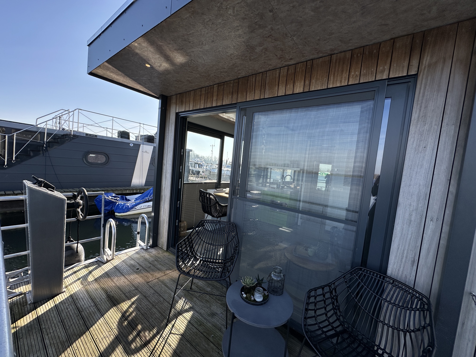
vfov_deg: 85.7
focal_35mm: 14
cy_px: 178
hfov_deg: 102.1
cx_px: 238
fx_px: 193
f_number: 2.2
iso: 40
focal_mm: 2.22
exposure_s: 1/1171
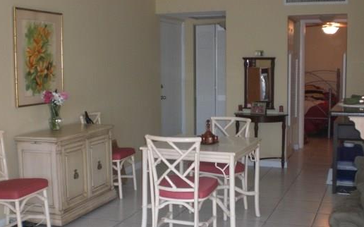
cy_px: 129
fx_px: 496
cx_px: 188
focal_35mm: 50
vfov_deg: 25.8
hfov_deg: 40.3
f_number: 3.1
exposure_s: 1/60
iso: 200
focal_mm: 6.3
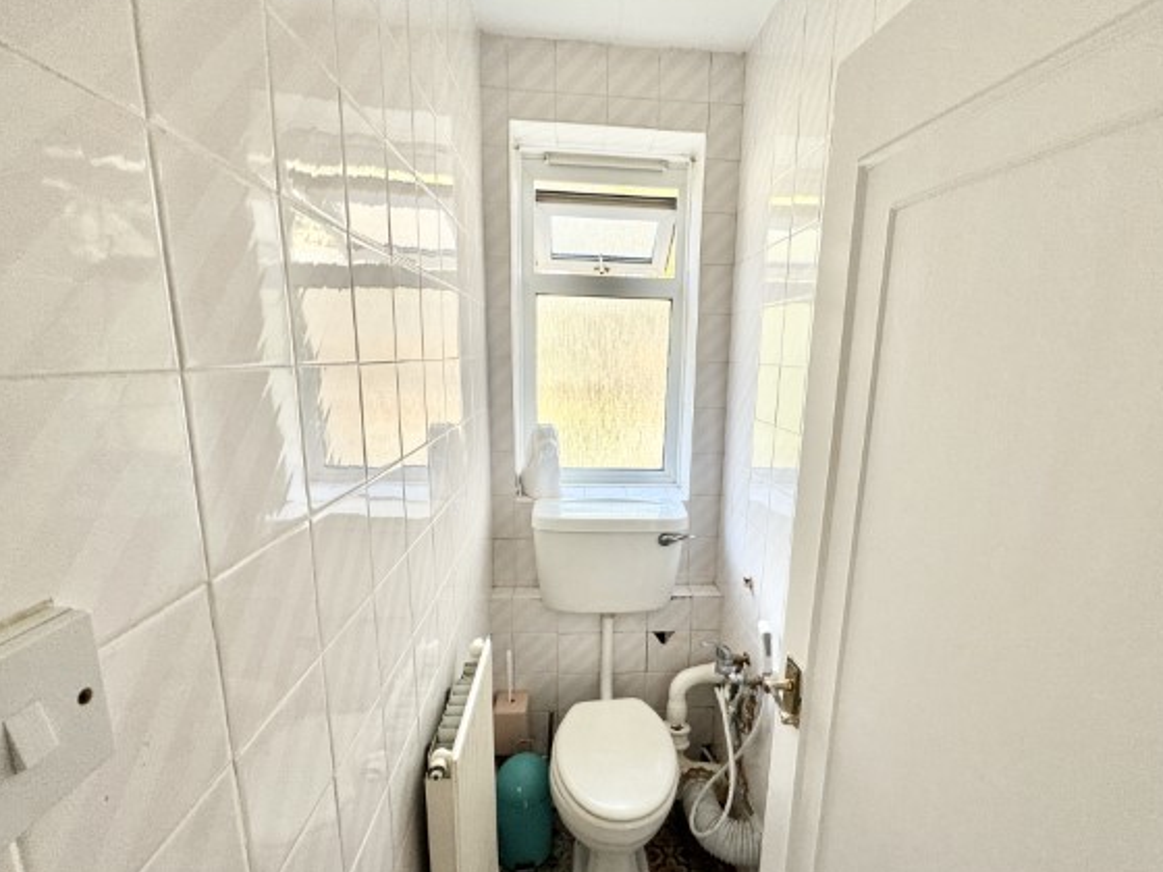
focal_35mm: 16
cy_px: 467
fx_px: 538
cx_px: 625
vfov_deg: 78.0
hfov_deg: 94.3
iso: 125
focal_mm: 2.22
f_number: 2.2
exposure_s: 1/99
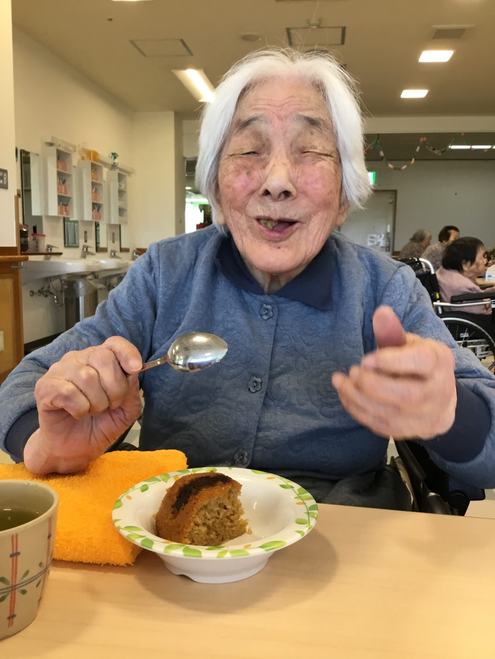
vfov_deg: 58.4
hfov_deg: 45.4
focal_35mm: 31
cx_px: 248
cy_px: 330
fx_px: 591
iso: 25
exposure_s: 1/30
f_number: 2.4
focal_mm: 3.3
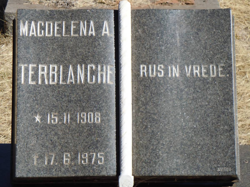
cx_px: 125
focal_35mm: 116
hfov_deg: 17.0
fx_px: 838
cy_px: 94
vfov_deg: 12.8
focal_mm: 20.9
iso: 200
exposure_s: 1/320
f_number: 9.2
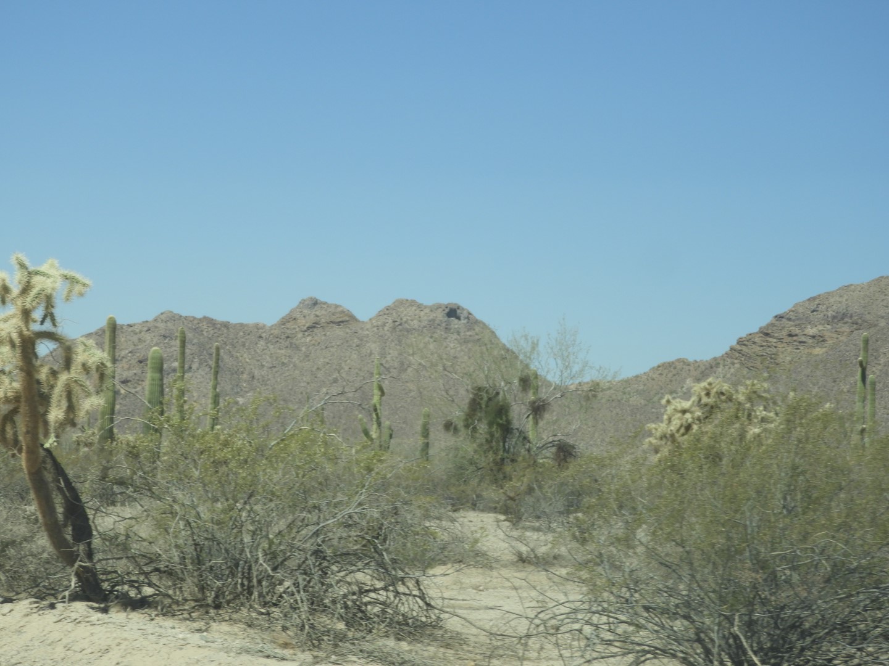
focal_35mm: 95
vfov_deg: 15.6
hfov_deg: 20.7
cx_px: 444
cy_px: 333
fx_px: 2440
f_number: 4.8
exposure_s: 1/640
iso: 100
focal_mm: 17
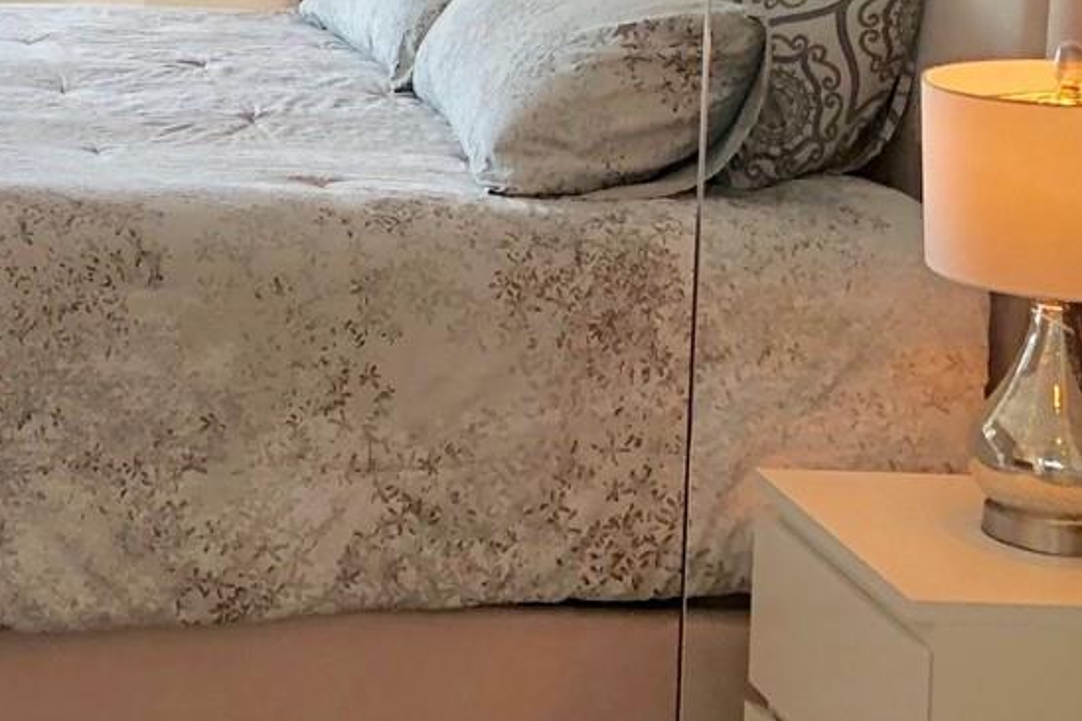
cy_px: -192
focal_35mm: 85
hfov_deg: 21.6
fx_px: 2554
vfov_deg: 15.4
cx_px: -330
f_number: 1.8
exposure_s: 1/120
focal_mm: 4
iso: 80
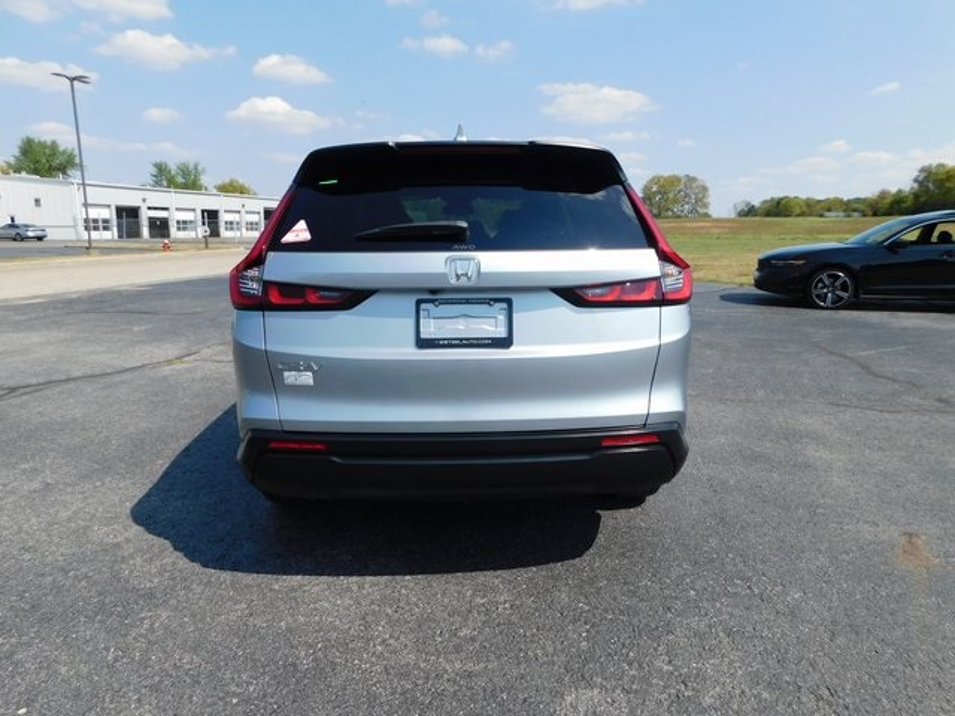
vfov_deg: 58.9
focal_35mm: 23
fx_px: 635
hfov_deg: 73.9
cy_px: 358
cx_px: 478
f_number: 6
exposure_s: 1/400
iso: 125
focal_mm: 4
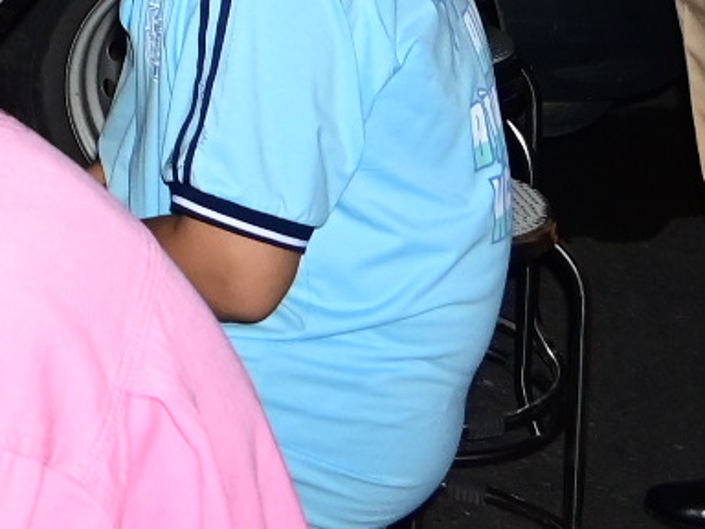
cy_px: -487
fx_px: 2709
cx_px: -676
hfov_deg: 13.0
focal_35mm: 133
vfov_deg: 10.4
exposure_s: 1/200
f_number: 6.3
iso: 1250
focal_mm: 18
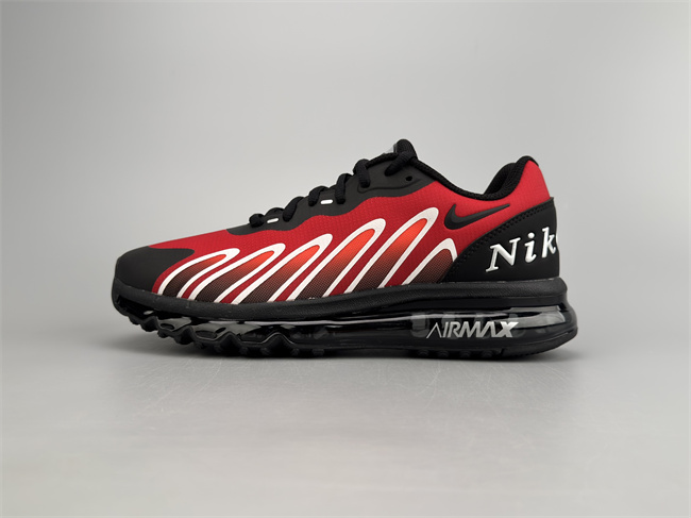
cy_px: 259
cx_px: 346
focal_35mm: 35
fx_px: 698
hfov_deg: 52.6
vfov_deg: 40.7
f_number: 1.78
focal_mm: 6.76
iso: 100
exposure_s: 1/532
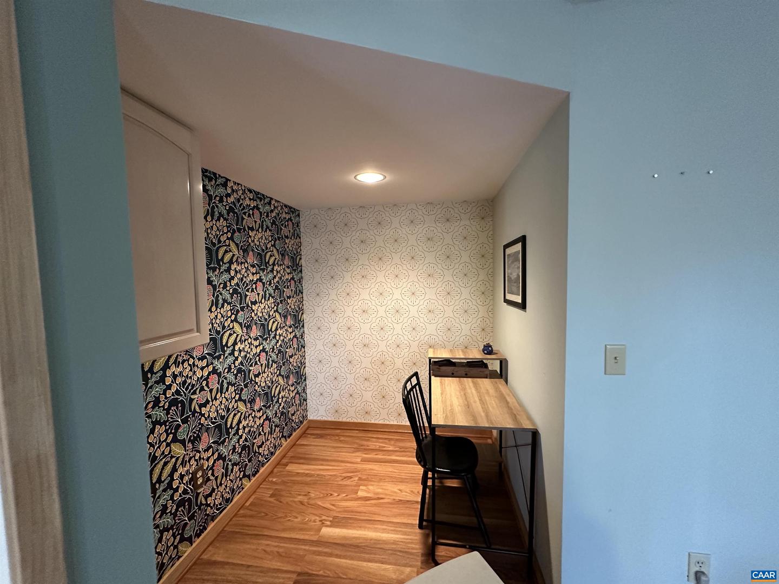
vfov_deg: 85.7
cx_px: 390
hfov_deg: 102.1
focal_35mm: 14
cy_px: 292
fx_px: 315
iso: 400
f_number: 2.2
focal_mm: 2.22
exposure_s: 1/60
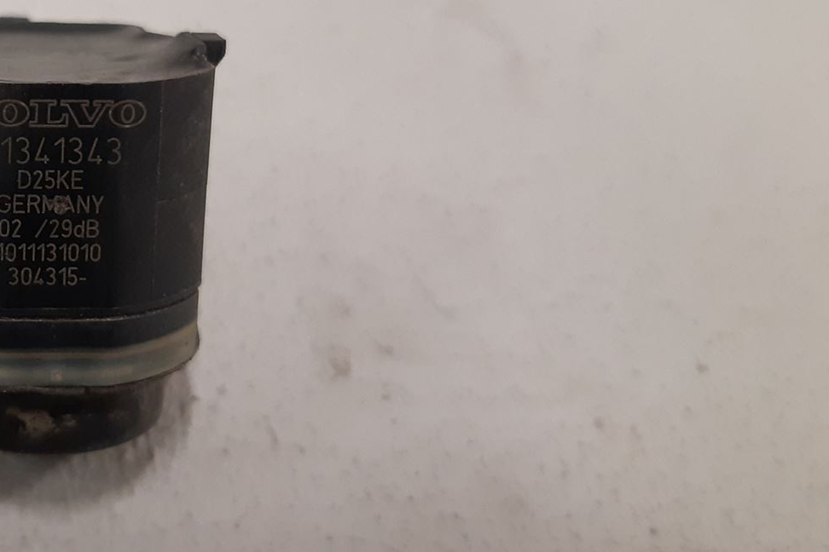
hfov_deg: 31.9
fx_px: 1312
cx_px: -30
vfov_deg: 23.7
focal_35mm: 57
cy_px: 177
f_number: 1.7
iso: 200
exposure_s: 1/50
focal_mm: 3.93
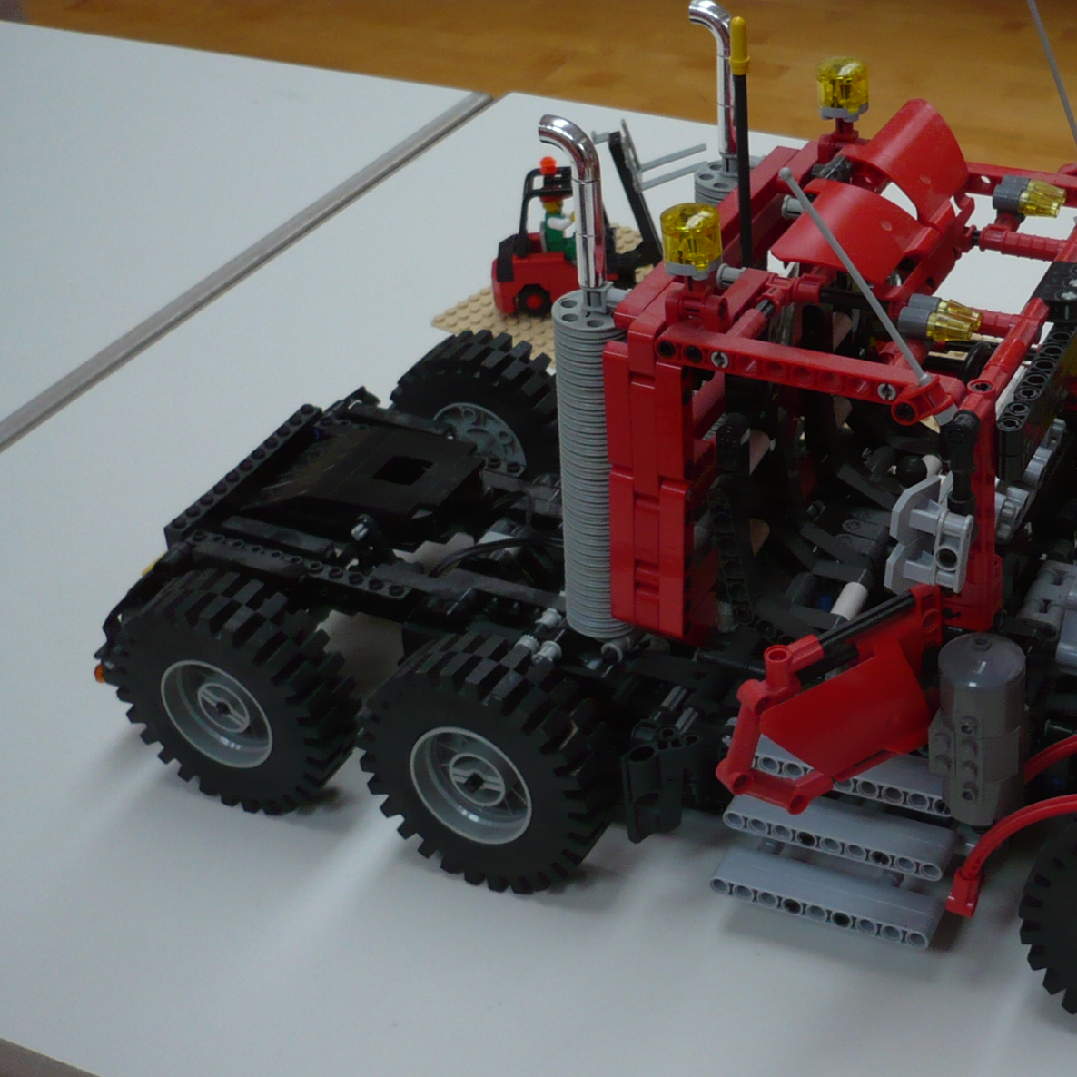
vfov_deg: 29.6
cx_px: 877
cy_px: 535
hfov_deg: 28.8
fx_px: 2042
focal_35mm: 58
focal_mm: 5.8
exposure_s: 1/30
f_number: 2.8
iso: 100
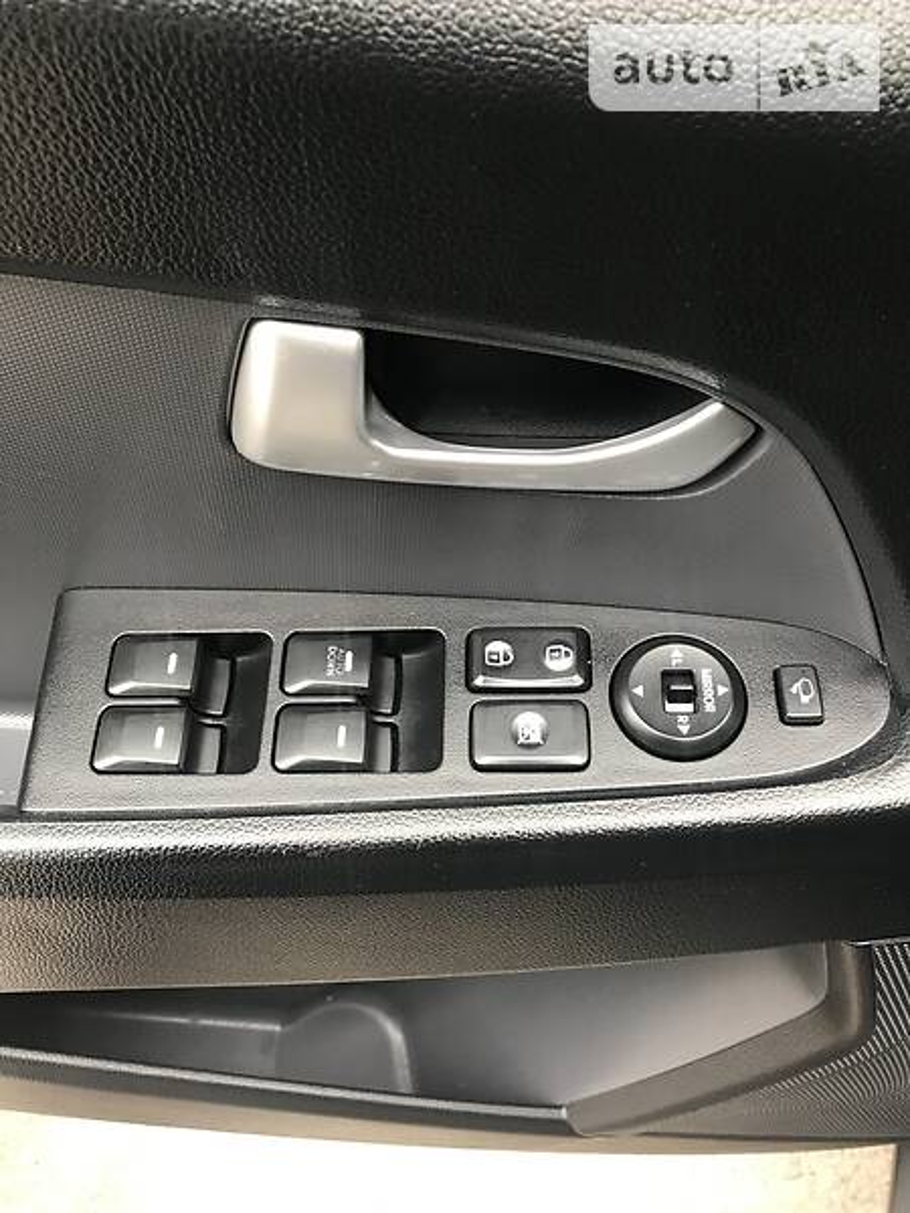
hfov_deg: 49.7
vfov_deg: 63.4
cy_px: 606
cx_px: 455
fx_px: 981
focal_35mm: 28
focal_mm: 4
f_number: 1.8
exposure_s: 1/33
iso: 32
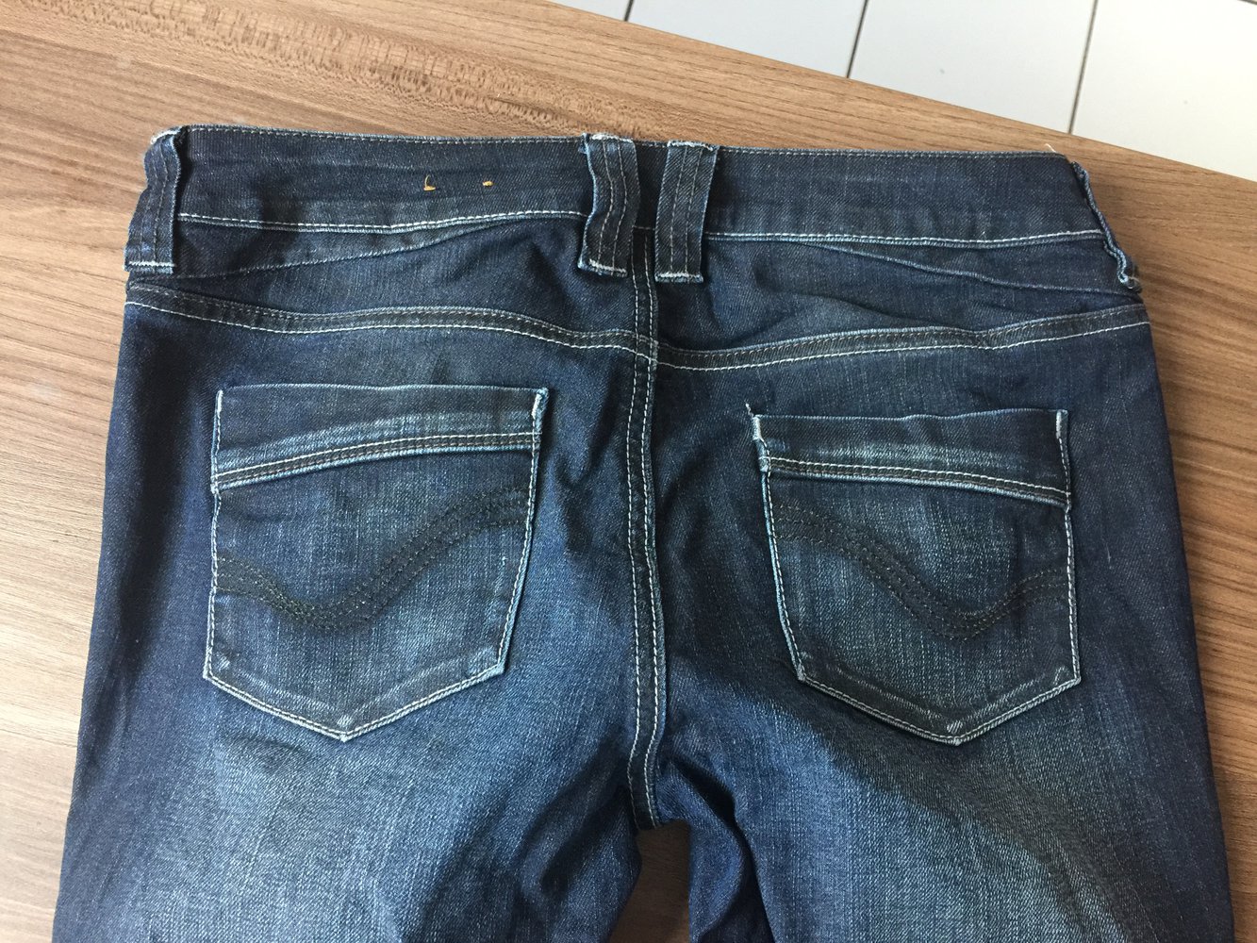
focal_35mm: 29
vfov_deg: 48.2
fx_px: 1053
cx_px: 628
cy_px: 472
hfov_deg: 61.7
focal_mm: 4.15
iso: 125
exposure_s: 1/17
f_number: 2.2
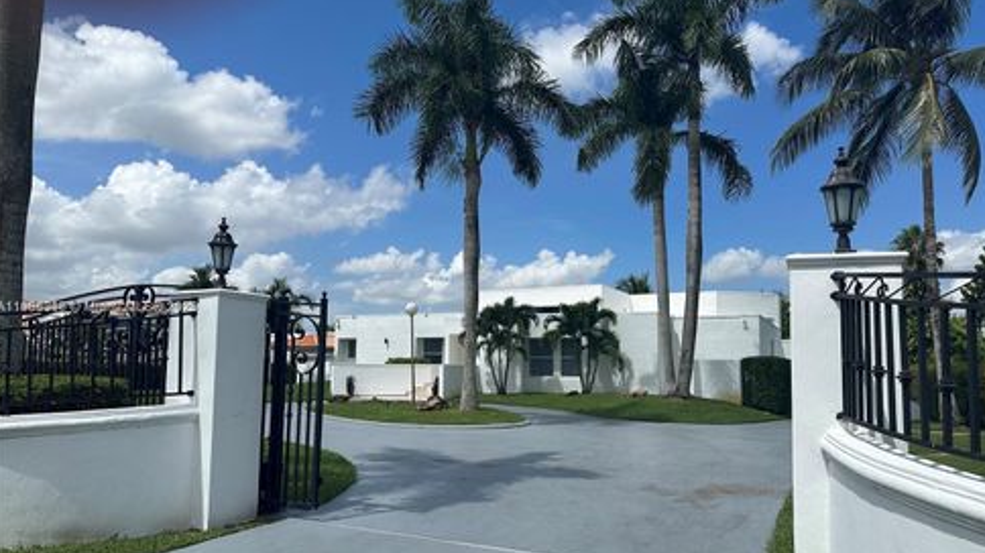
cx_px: 503
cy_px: 308
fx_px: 705
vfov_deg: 42.8
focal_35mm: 27
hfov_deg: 69.9
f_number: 1.78
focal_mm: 6.86
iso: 80
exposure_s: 1/8197
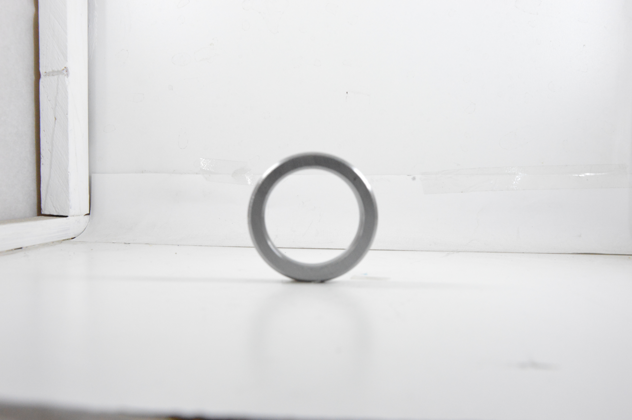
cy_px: 210
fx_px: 684
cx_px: 316
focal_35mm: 39
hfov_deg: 49.6
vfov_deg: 34.1
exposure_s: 1/100
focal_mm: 26
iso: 3200
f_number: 8
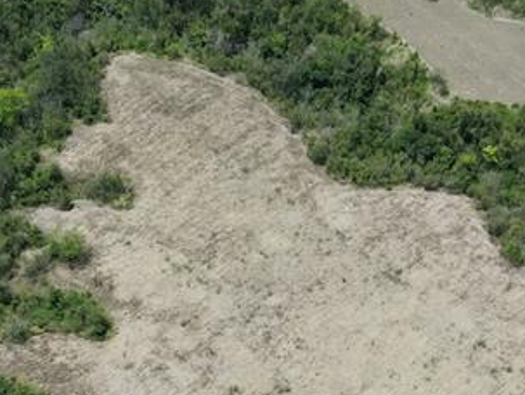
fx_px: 1230
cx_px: 274
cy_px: 641
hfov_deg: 24.1
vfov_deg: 16.2
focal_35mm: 81
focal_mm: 6.72
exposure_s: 1/2500
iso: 100
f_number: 1.7
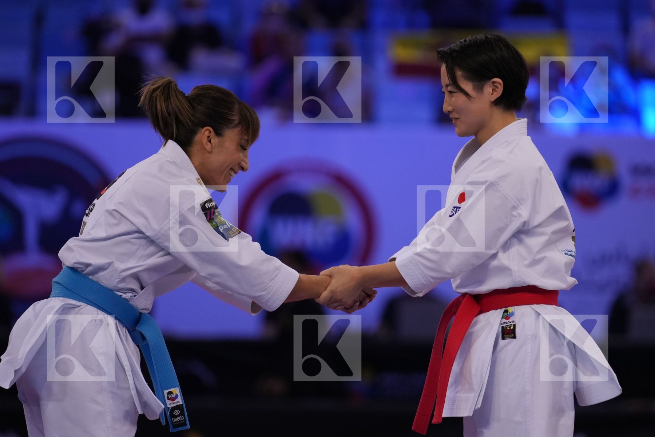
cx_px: 328
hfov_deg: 6.9
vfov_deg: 4.6
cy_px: 218
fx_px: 5458
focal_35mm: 300
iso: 1250
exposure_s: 1/1000
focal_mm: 200
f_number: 2.8
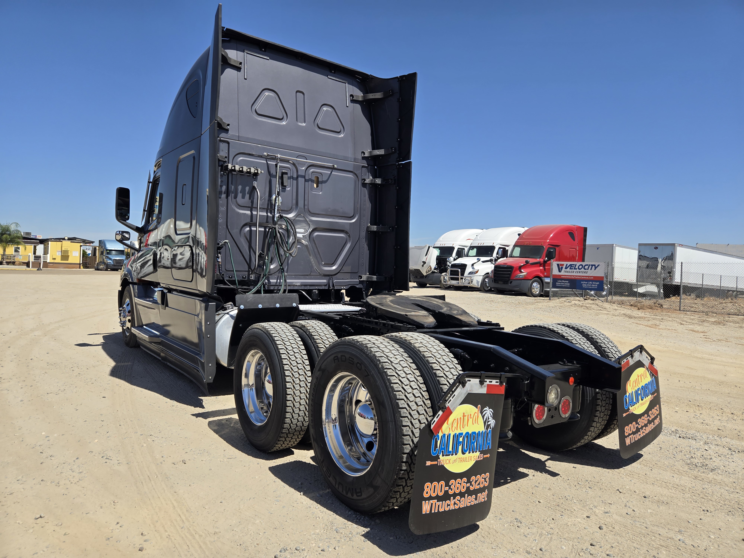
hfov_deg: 73.9
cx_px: 372
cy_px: 279
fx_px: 494
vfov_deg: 58.9
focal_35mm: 23
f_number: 1.8
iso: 25
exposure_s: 1/2032
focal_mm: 5.4
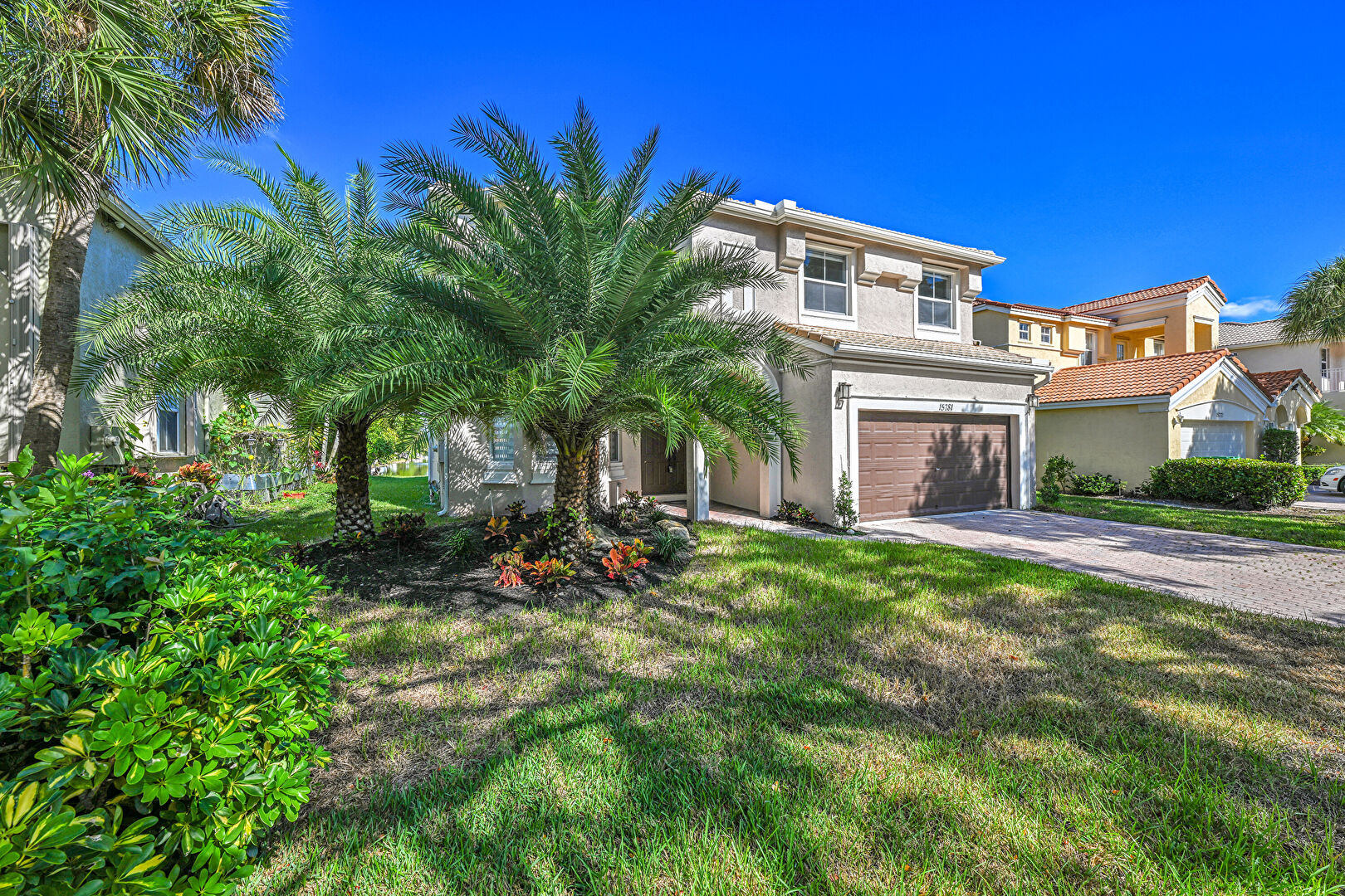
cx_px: 672
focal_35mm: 14
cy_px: 448
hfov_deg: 104.3
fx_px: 523
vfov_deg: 81.2
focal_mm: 14
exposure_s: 1/200
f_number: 9
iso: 100
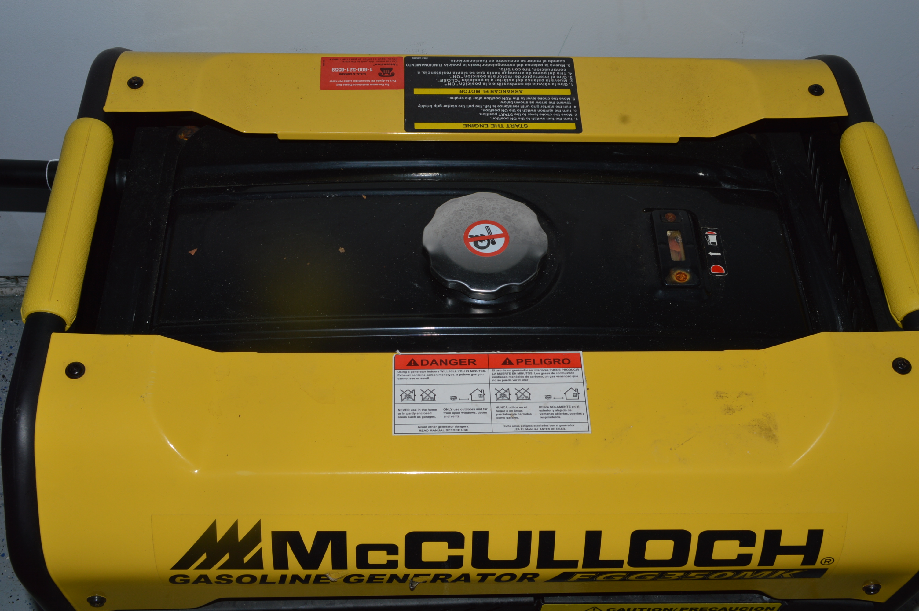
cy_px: 306
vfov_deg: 34.1
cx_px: 460
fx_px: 995
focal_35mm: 39
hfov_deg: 49.6
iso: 100
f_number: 11
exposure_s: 1/200
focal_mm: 26
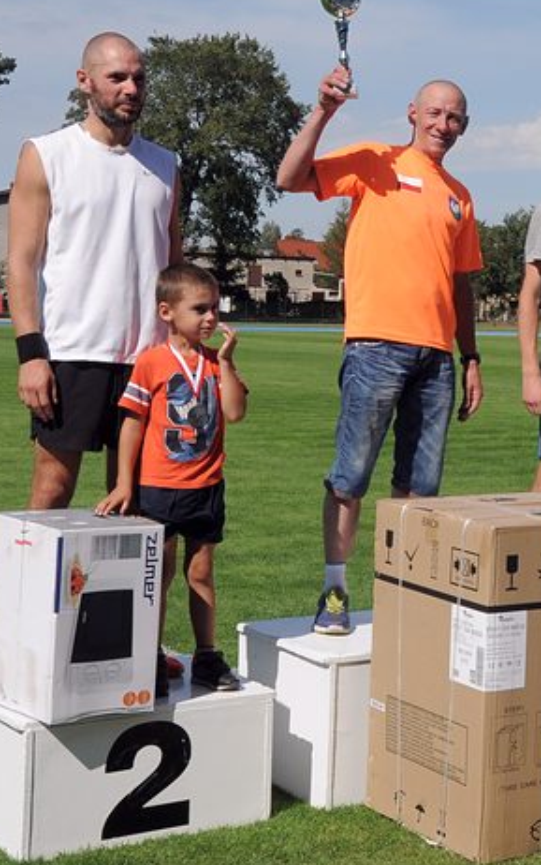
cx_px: 603
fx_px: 1721
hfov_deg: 17.2
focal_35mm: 73
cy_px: 389
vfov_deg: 28.2
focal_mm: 26
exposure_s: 1/500
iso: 400
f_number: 11
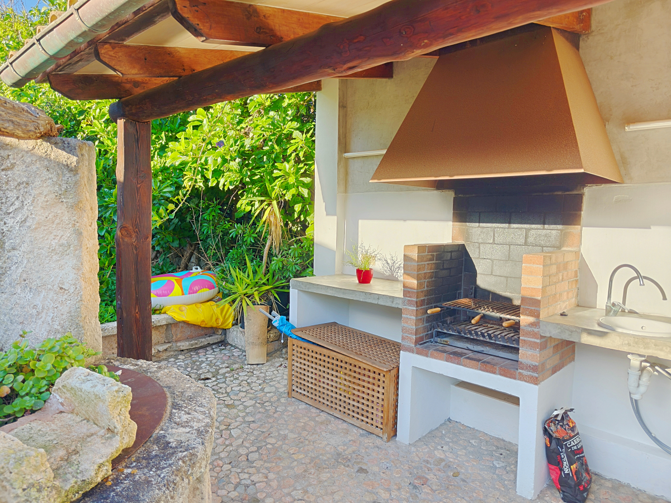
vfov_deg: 58.9
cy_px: 252
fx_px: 446
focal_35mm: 23
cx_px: 336
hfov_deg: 73.9
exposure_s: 1/232
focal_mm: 6.06
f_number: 1.6
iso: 50
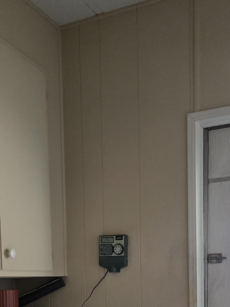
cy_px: 305
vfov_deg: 32.7
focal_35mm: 54
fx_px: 478
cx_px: 107
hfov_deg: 27.0
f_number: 1.8
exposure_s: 1/120
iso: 500
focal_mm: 5.4
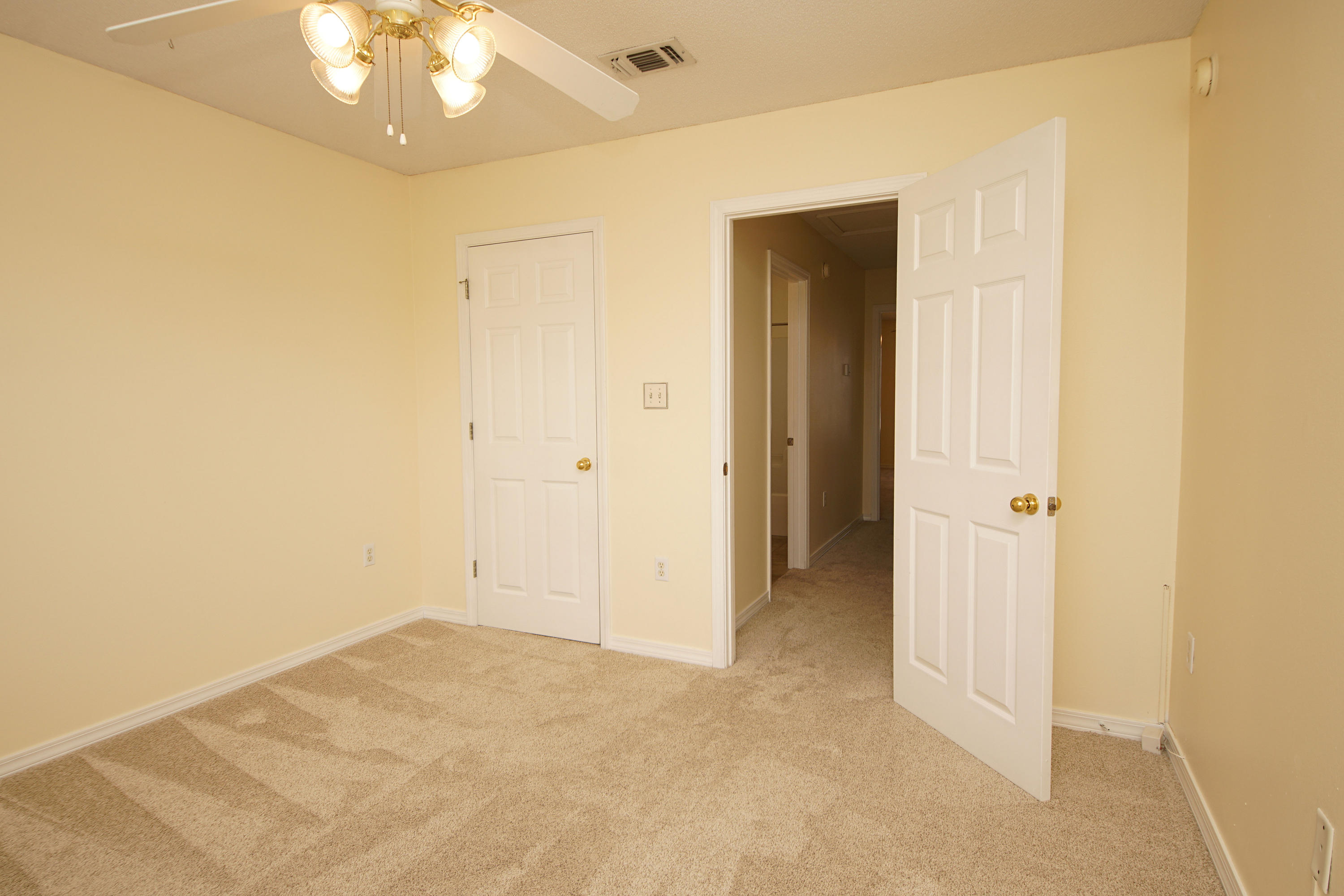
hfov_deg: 90.0
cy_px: 448
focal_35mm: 18
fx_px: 672
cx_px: 672
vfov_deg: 67.4
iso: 100
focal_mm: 12
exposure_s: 1/60
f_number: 4.5
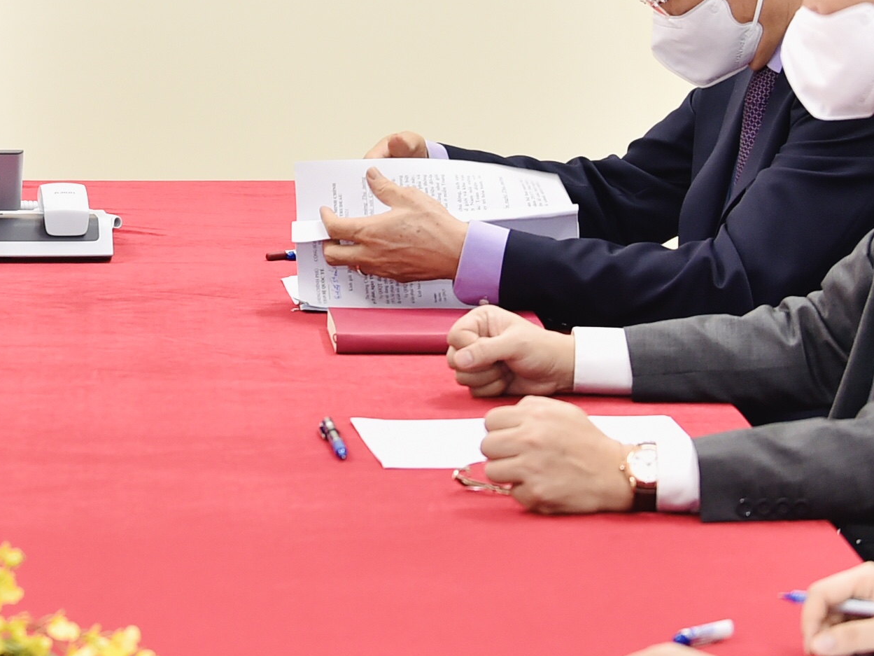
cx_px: -226
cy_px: -146
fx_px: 5025
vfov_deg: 7.4
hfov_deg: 9.8
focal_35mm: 199
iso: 1250
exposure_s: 1/160
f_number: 3.2
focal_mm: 70
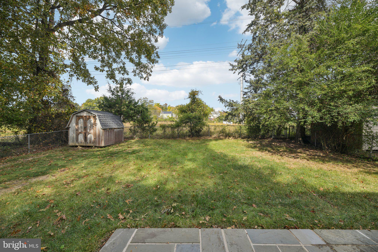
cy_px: 126
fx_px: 147
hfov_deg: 104.3
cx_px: 189
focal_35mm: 14
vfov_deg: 81.2
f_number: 8
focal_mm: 14
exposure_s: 1/125
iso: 100
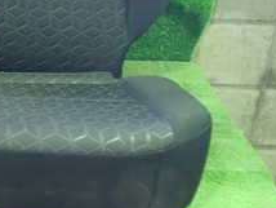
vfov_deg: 17.4
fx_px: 670
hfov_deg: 20.7
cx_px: -104
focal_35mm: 84
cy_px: 37
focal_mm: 5.5
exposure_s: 1/15
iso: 800
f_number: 2.3
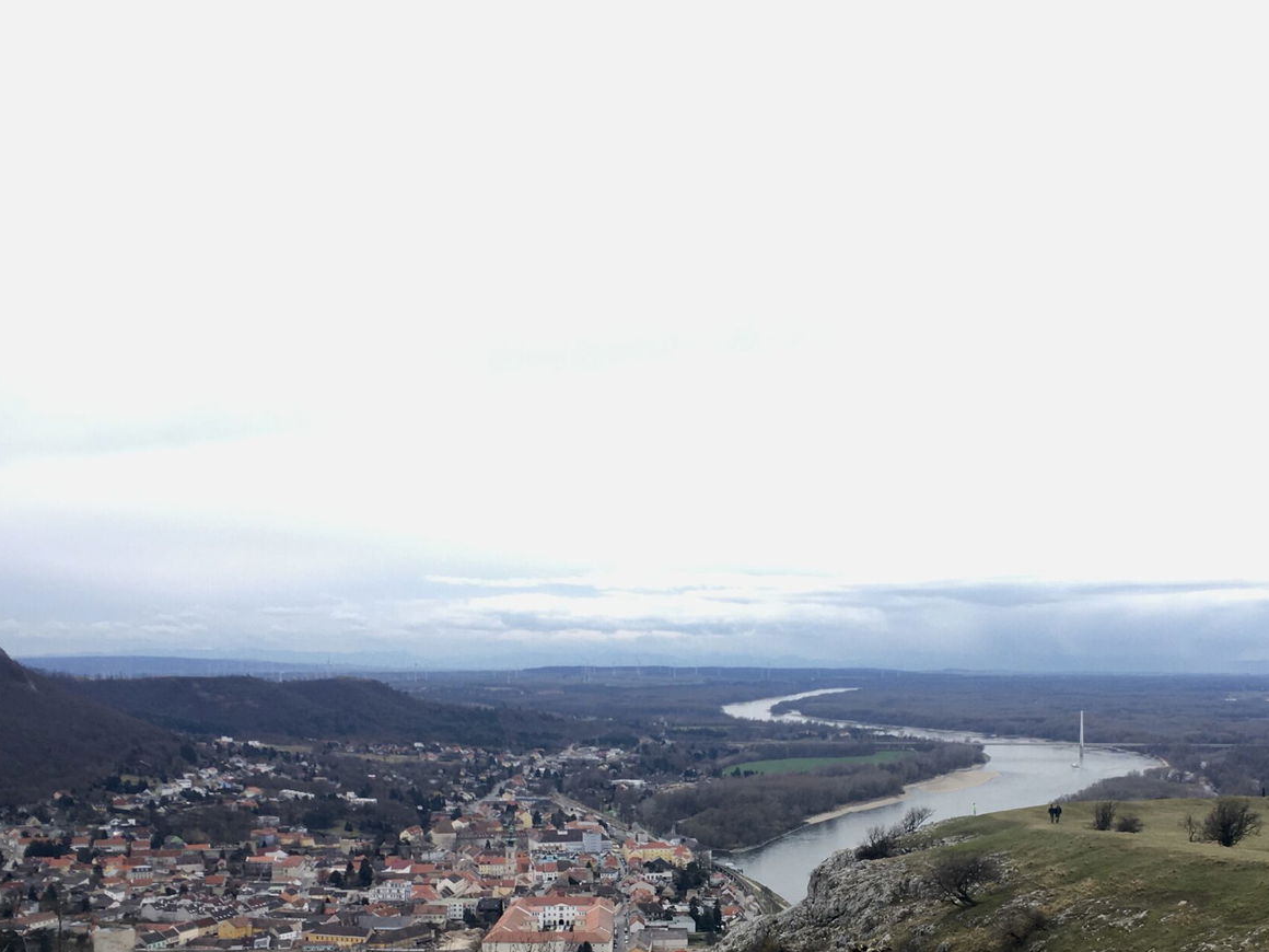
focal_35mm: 45
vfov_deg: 31.7
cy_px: 694
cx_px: 735
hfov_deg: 42.0
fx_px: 1650
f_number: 2.2
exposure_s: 1/409
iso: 25
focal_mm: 4.15
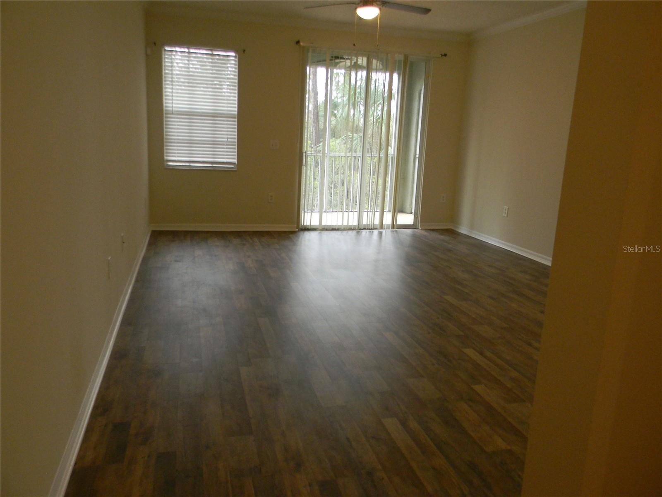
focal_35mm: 28
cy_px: 248
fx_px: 535
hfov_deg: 63.4
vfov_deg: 49.7
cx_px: 331
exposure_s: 1/30
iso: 268
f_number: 3.5
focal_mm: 5
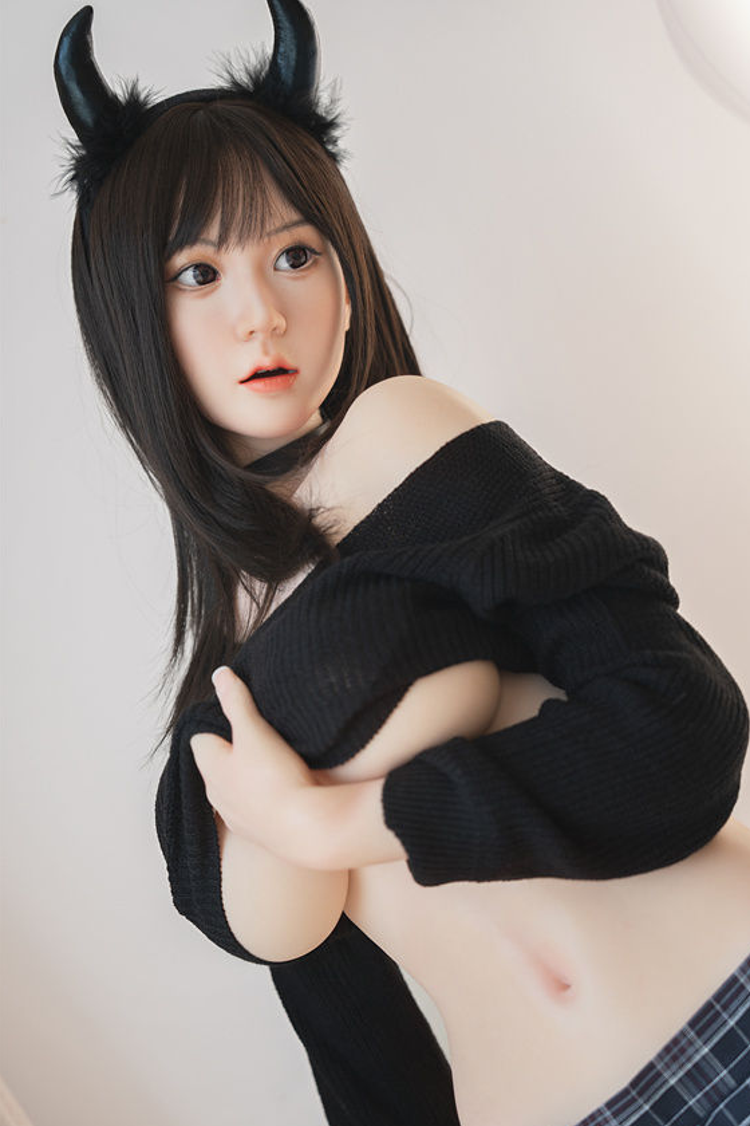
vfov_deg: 27.0
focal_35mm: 75
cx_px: 399
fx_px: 2344
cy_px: 591
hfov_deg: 18.2
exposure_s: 1/125
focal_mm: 70
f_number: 2.8
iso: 200
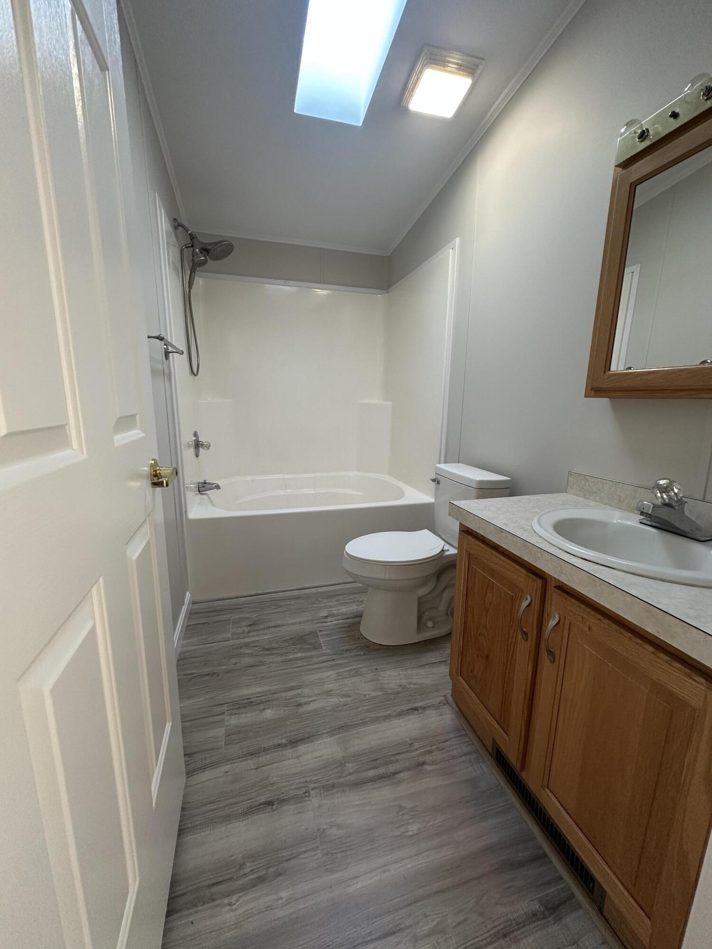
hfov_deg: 85.7
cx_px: 356
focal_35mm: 14
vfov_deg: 102.1
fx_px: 384
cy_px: 474
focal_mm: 2.22
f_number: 2.2
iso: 160
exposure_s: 1/60
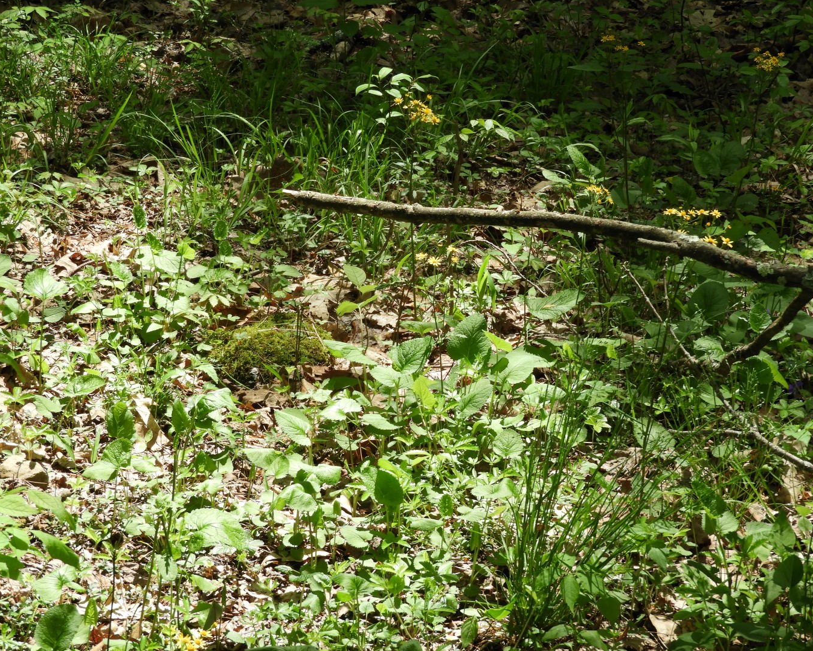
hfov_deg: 13.7
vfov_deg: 11.0
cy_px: 326
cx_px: 403
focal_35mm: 141
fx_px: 3393
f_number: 5
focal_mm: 24.2
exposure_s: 1/200
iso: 100
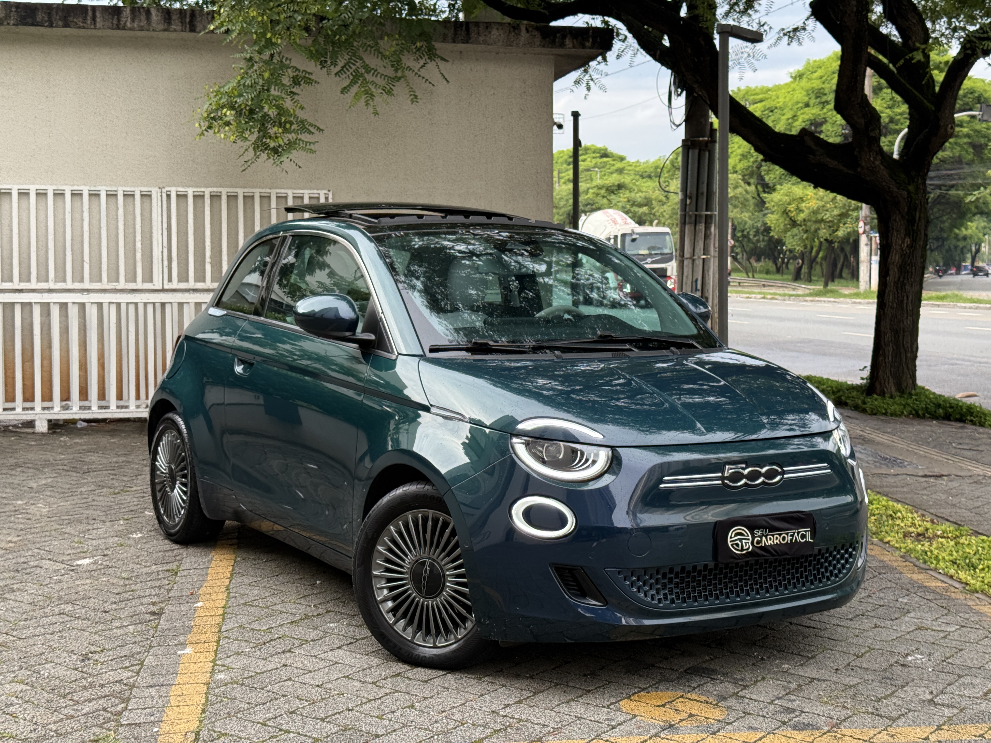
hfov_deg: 39.7
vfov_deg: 30.3
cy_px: 372
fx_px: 1374
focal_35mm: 48
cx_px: 496
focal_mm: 6.76
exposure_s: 1/384
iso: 100
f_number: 1.78
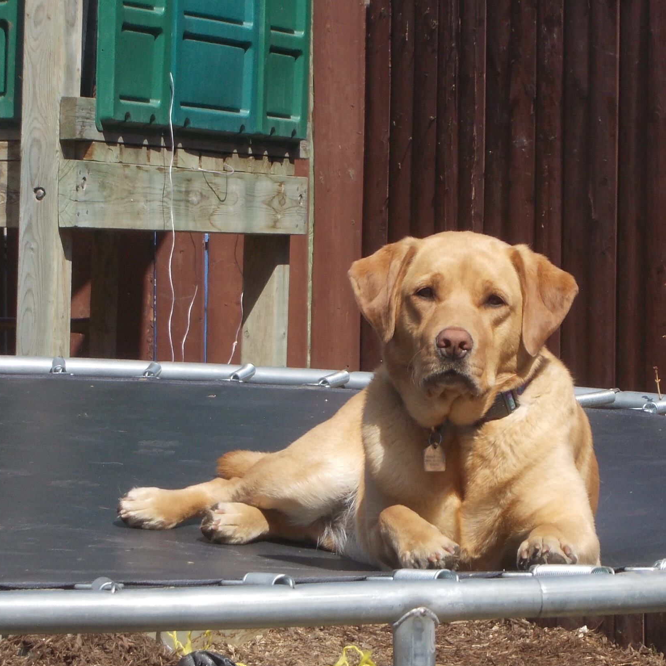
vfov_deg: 9.1
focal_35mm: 192
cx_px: 447
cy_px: 349
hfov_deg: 9.1
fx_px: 4179
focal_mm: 20
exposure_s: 1/250
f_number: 6.8
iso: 80
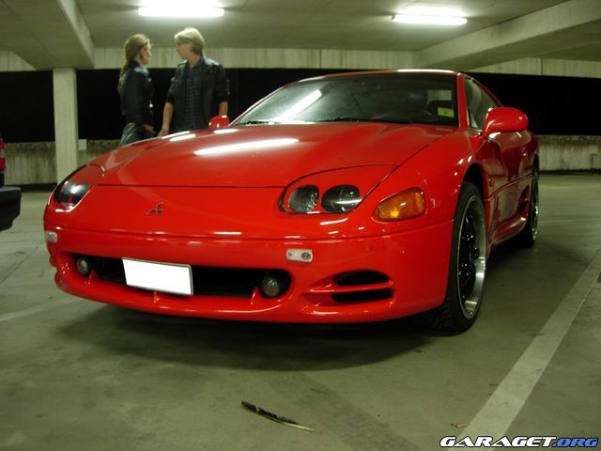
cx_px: 300
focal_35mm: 38
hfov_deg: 49.0
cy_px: 226
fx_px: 660
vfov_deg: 37.7
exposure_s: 1/5.4
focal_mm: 7.8
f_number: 2.8
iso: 64
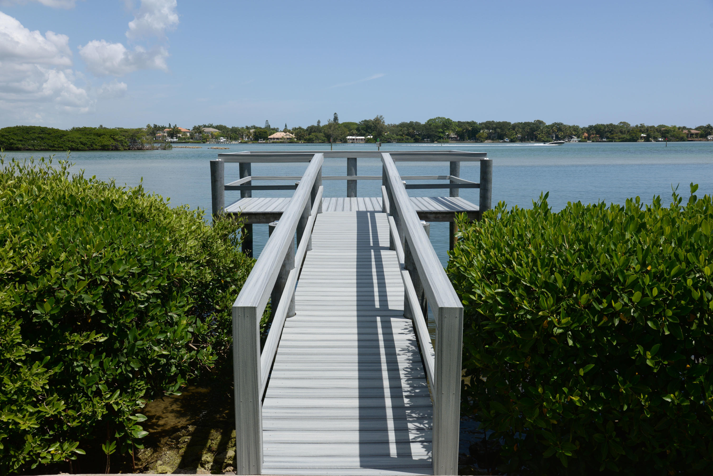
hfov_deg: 60.3
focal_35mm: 31
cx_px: 356
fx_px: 614
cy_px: 238
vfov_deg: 42.4
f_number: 9
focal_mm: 31
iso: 160
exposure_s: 1/500
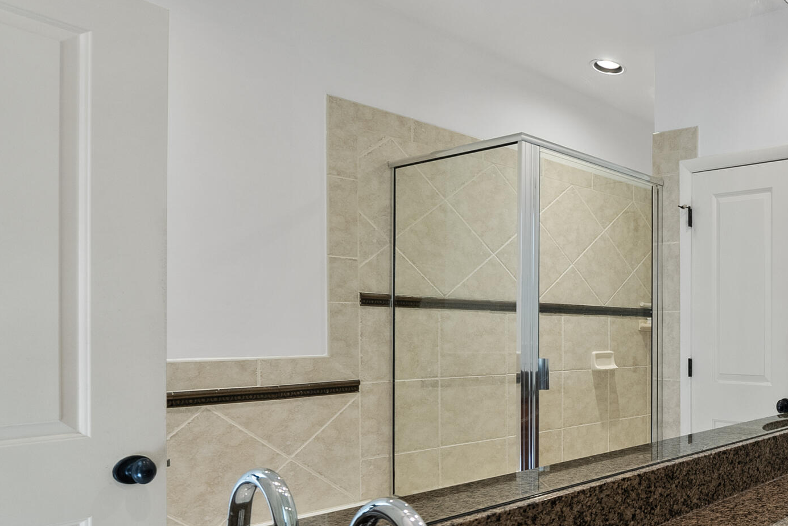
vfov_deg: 49.0
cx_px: 852
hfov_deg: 49.8
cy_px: 332
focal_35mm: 26
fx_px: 569
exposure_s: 1/8
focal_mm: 12
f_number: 7.1
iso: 800
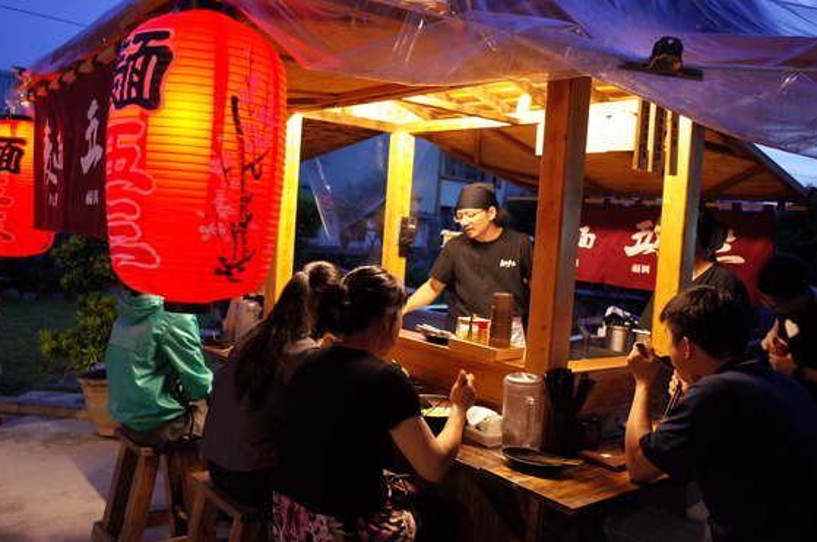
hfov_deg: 62.0
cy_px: 256
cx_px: 397
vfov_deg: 43.5
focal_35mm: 30
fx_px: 680
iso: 1600
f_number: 2.8
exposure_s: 1/15
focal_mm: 18.3
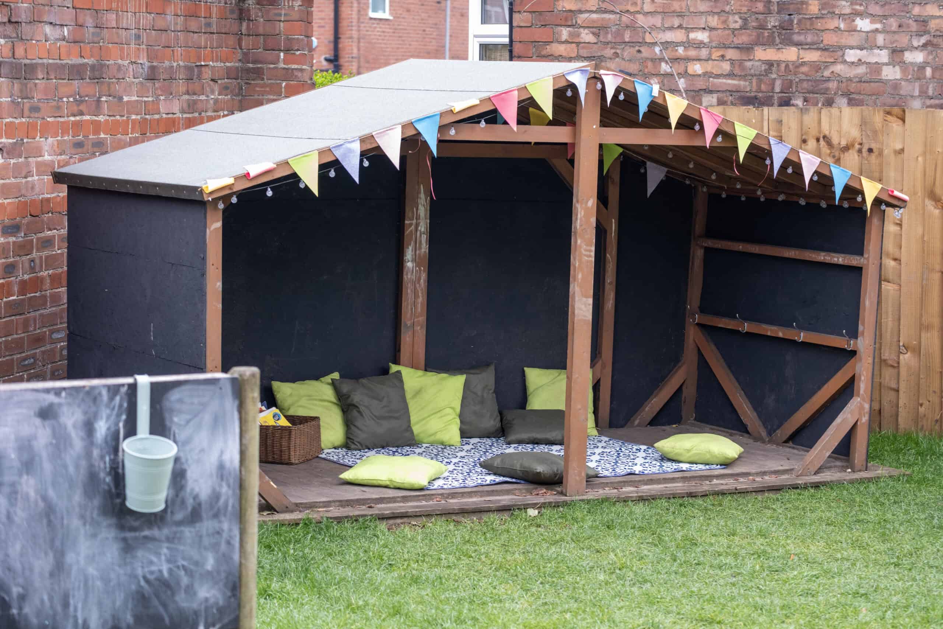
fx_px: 2174
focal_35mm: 83
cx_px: 472
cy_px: 314
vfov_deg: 16.5
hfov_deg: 24.5
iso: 200
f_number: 3.5
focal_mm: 55
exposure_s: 1/60
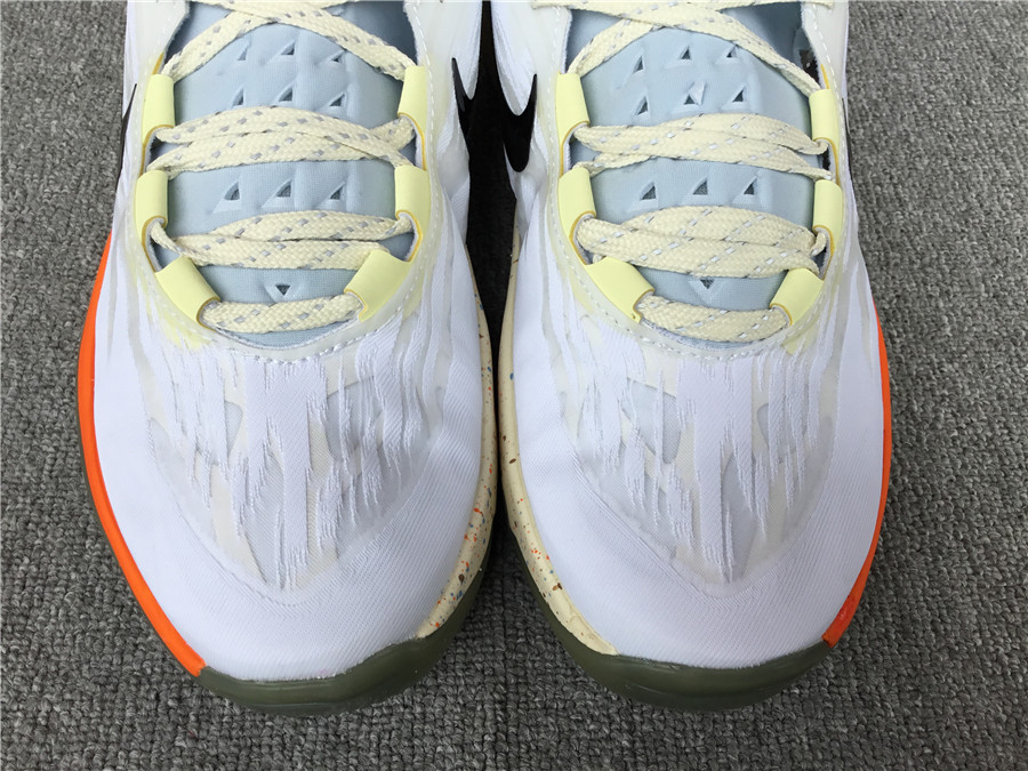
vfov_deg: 45.4
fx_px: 921
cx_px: 514
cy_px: 386
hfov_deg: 58.4
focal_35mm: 31
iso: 25
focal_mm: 3.3
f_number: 2.4
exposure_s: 1/186
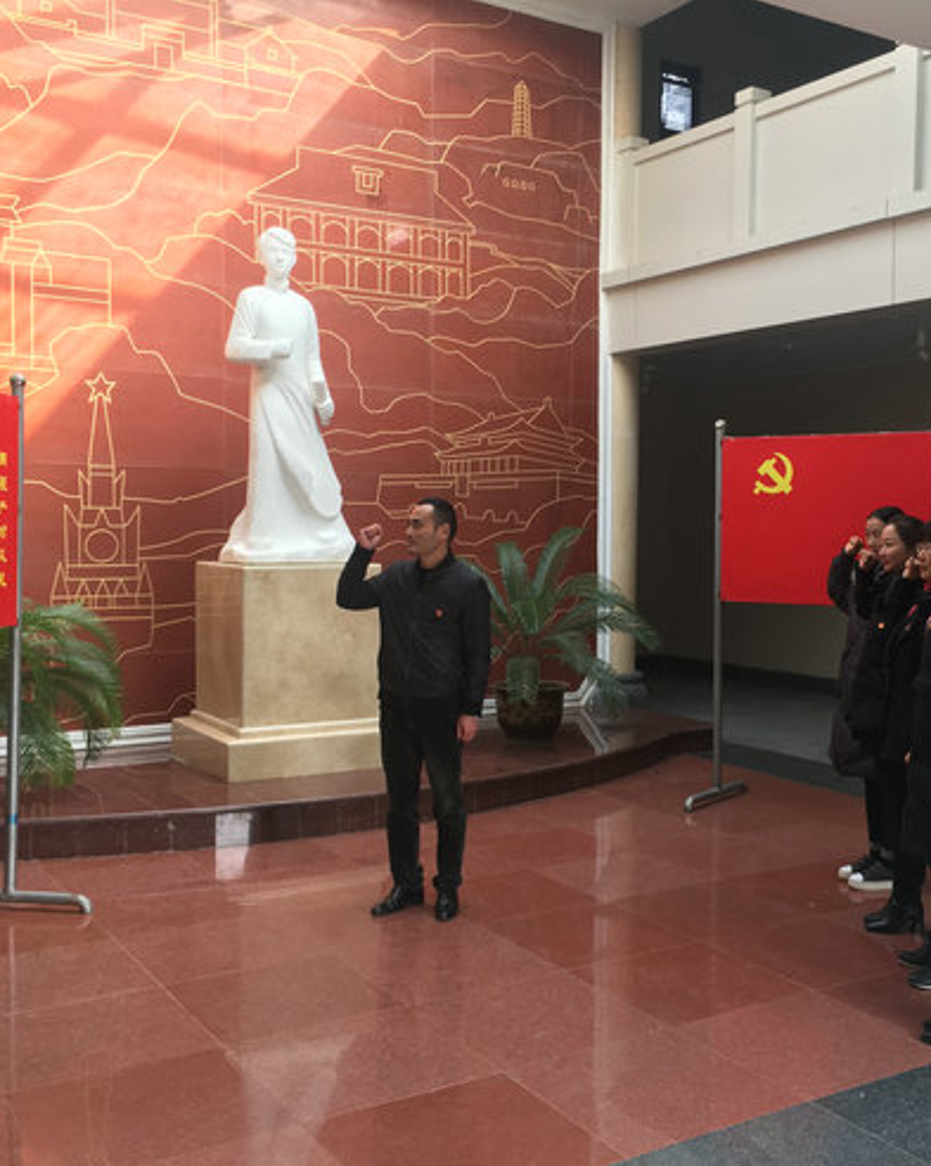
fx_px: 1310
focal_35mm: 38
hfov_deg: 38.9
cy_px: 584
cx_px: 569
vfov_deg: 48.0
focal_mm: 4.15
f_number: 2.2
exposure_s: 1/100
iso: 40
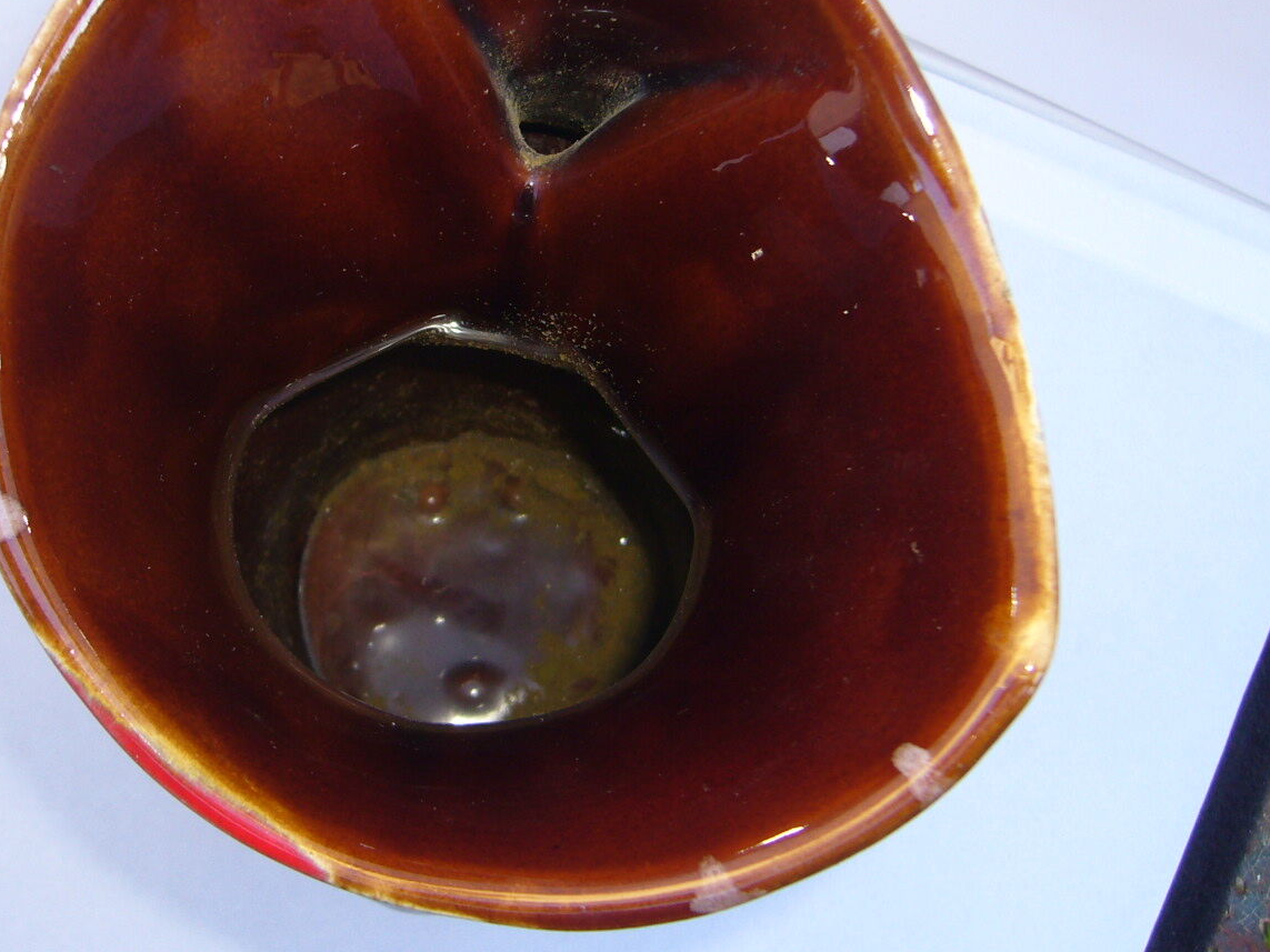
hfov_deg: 38.5
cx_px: 437
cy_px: 340
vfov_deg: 29.5
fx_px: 1798
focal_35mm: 49
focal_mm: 5.8
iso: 80
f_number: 2.8
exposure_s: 1/60
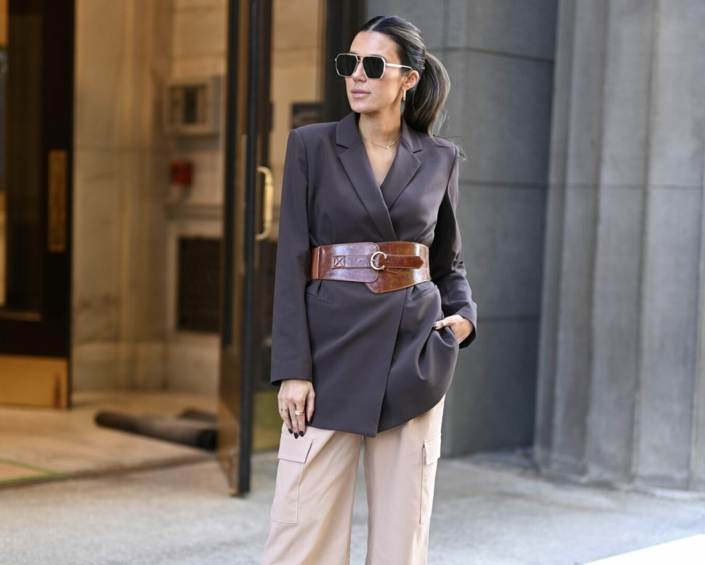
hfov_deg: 26.8
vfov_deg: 21.5
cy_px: 353
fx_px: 1482
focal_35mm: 71
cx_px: 352
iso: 200
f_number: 1.2
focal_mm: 50
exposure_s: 1/400
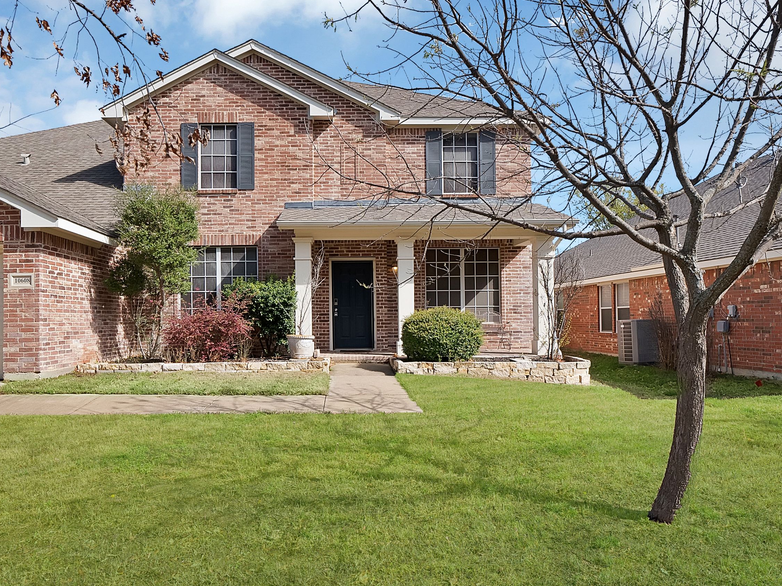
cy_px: 309
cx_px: 355
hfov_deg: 73.8
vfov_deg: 58.8
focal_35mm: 23
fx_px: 520
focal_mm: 13
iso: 640
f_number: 9
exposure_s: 1/320
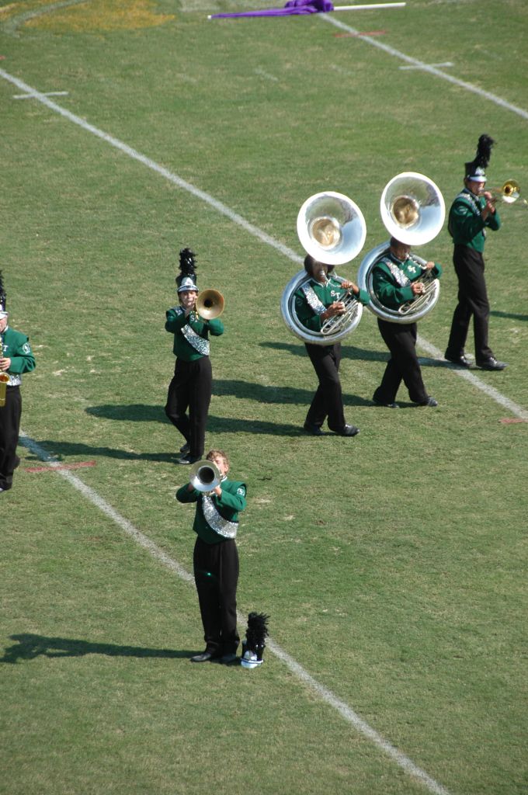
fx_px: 6617
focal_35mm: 300
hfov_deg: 4.6
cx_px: 264
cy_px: 398
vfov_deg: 6.9
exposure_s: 1/640
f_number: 6.3
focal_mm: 200
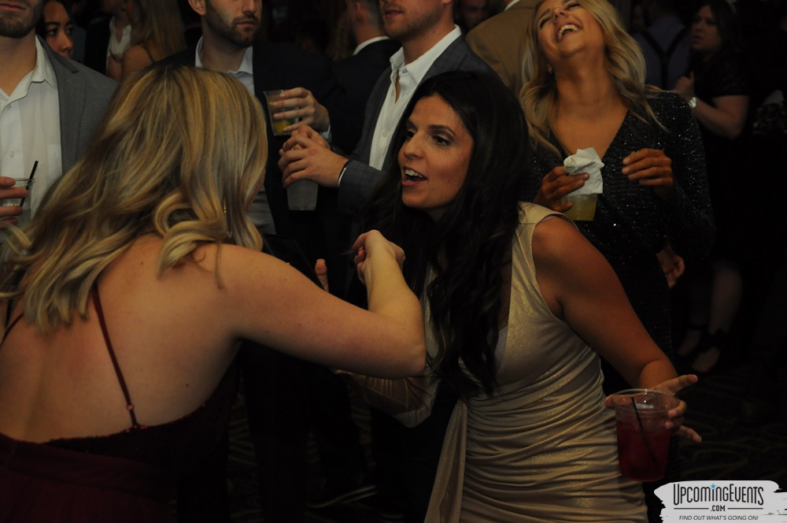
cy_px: 262
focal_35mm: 72
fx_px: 1572
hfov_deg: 28.1
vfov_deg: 18.9
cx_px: 394
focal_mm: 48
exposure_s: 1/60
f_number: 5.6
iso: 800
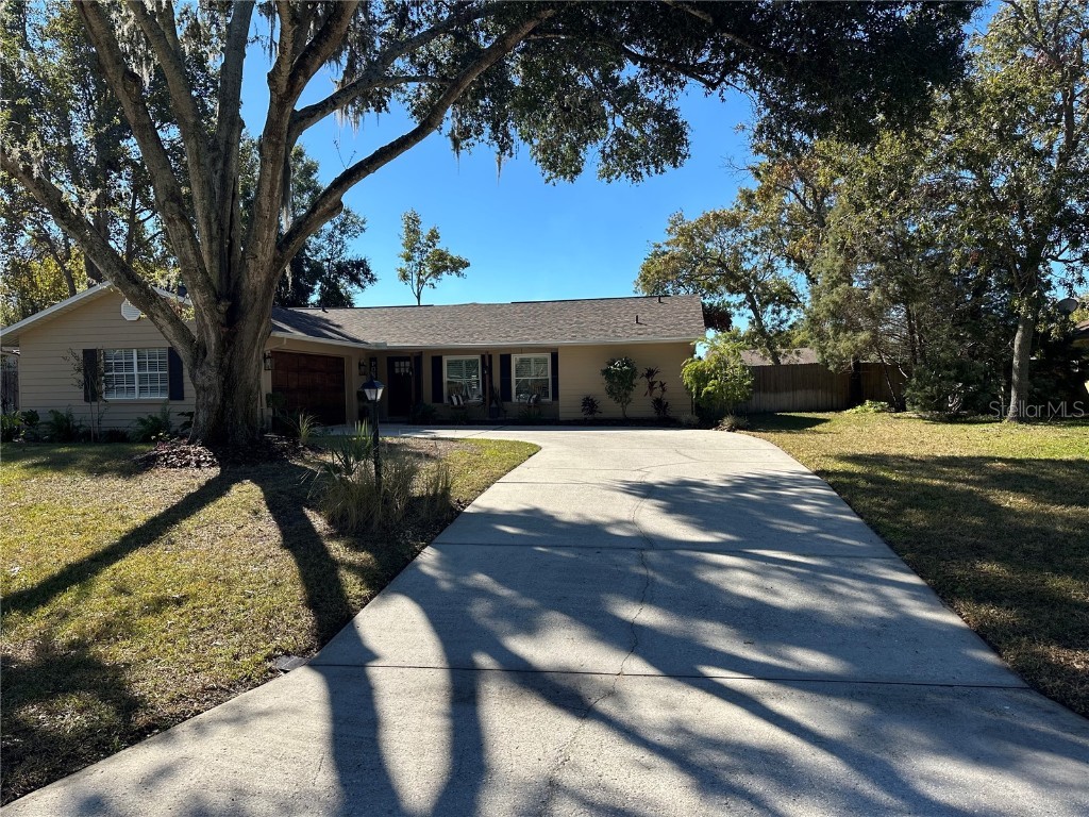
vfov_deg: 56.8
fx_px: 755
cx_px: 544
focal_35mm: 24
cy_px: 408
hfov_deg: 71.6
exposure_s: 1/2967
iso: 80
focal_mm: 6.86
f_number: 1.78
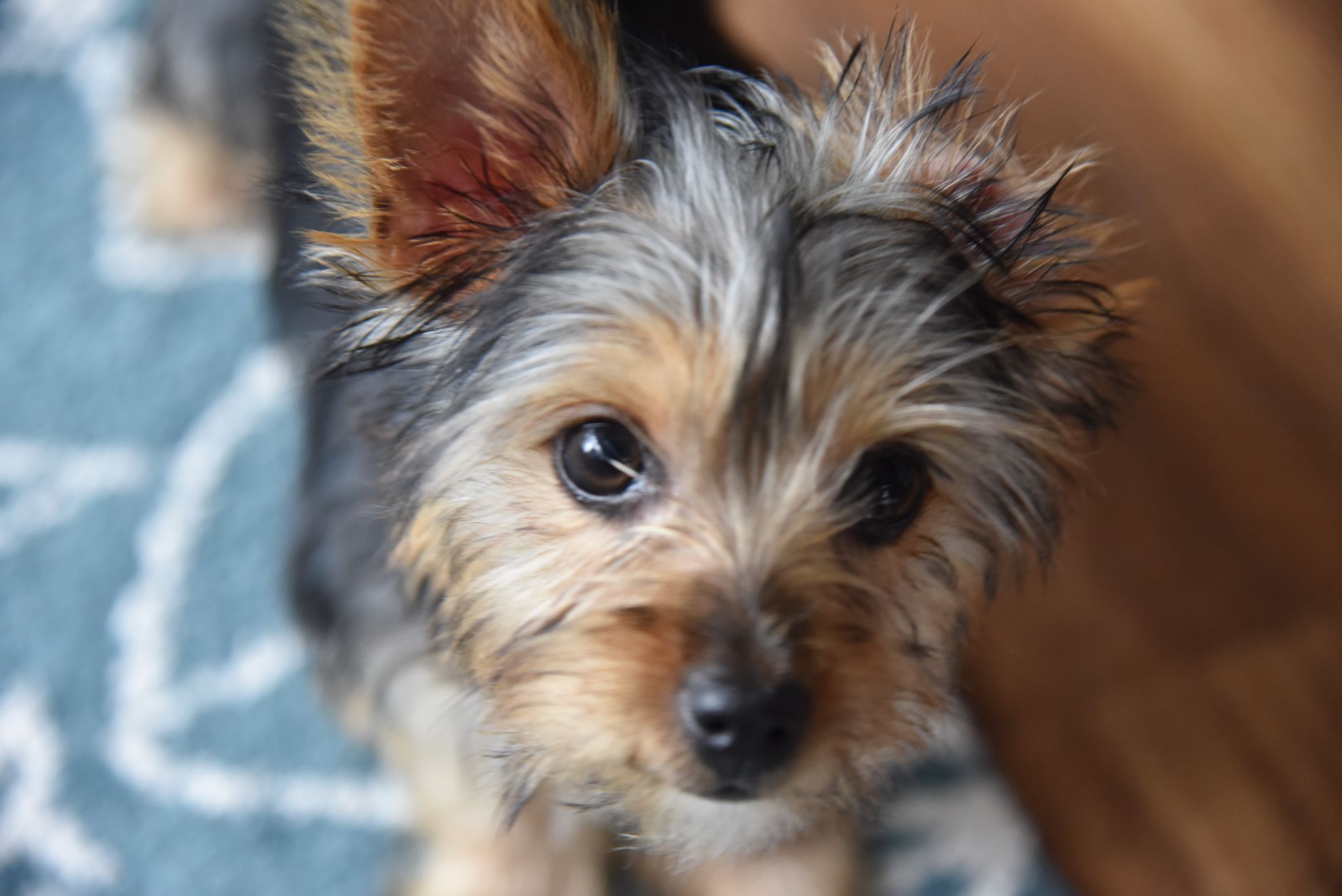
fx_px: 3207
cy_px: 448
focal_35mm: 86
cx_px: 671
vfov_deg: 15.9
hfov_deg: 23.6
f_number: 4.5
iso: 2800
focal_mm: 86
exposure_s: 1/100
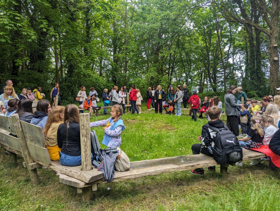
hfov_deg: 71.5
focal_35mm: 24
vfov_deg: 56.9
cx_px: 140
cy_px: 106
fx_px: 194
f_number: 1.85
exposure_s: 1/416
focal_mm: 6.81
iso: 36
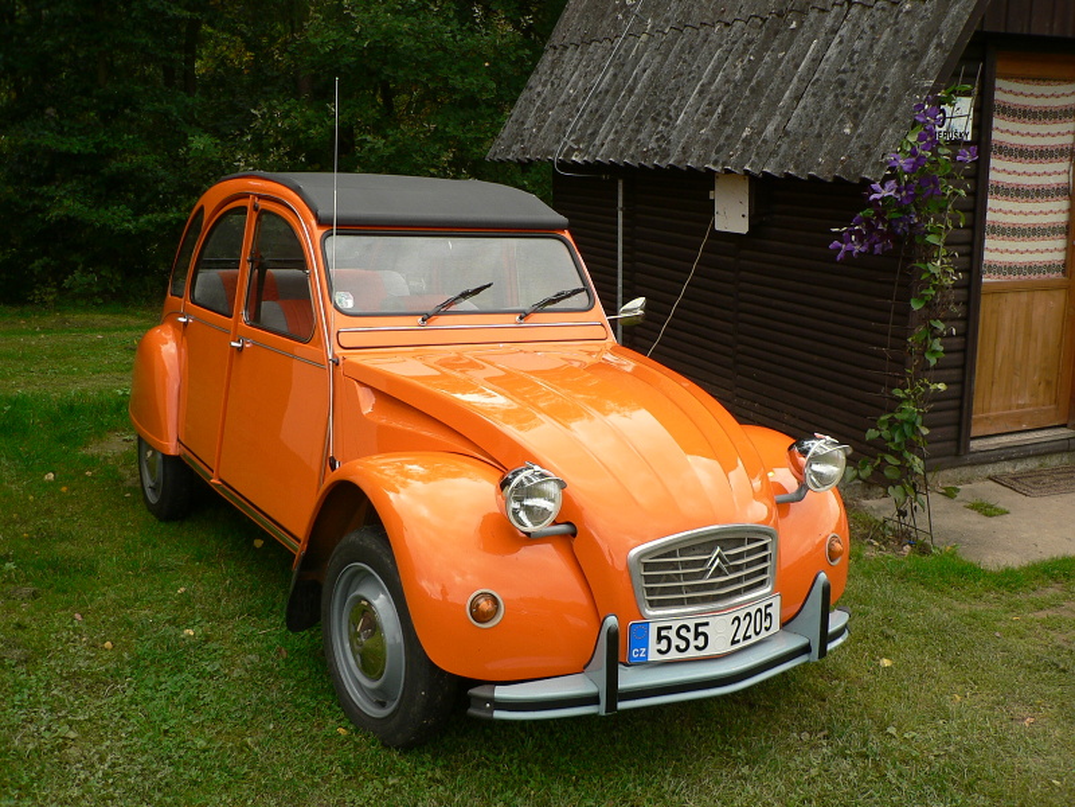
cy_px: 404
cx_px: 538
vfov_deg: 39.7
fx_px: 1118
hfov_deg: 51.4
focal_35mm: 36
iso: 80
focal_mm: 6
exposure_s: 1/100
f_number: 2.8
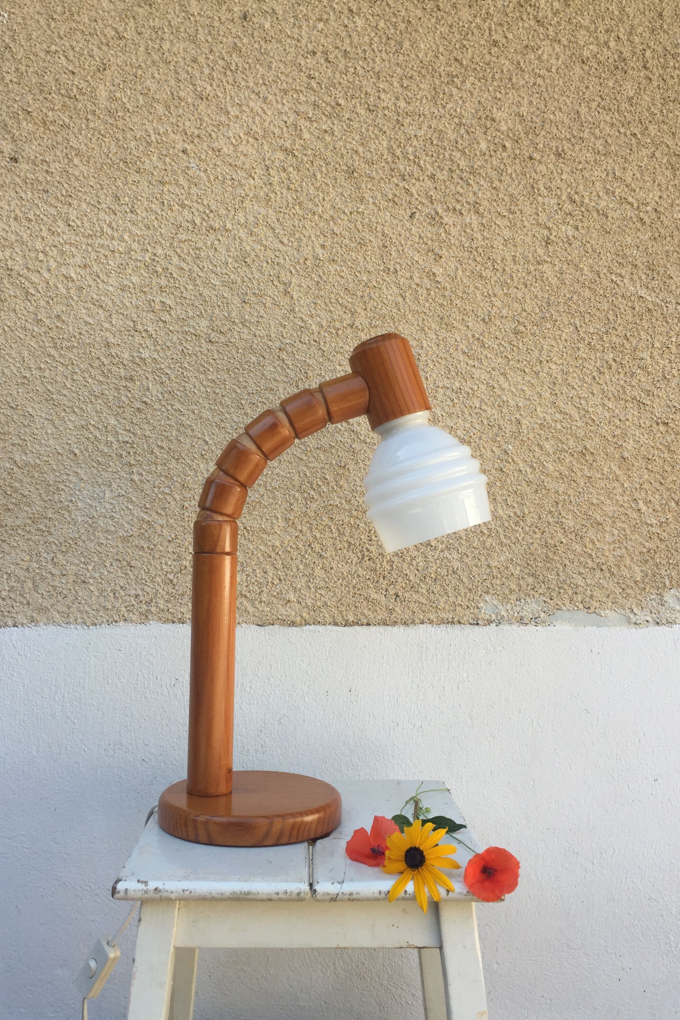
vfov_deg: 60.3
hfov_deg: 42.3
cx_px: 311
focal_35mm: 31
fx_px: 878
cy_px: 518
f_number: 2.2
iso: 32
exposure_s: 1/403
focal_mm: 4.15
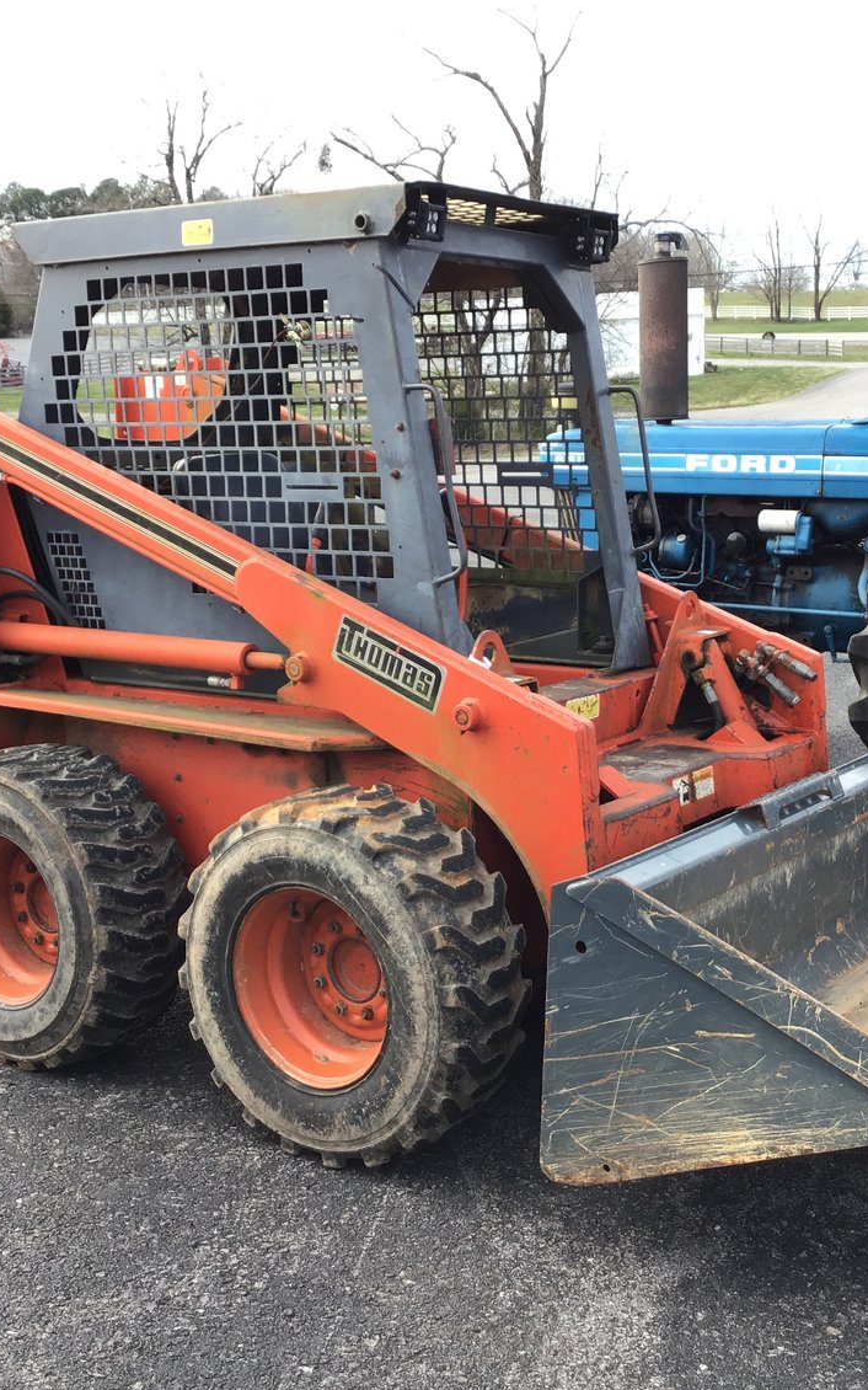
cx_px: 506
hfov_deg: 29.2
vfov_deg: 45.3
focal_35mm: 44
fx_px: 1666
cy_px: 696
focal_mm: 3.3
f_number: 2.4
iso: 25
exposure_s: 1/166
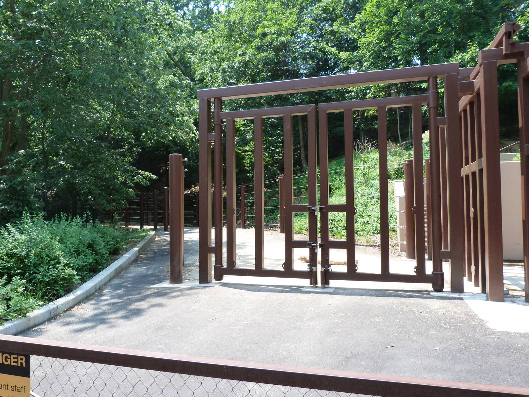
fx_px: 382
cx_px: 264
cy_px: 198
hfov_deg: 69.4
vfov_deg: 54.9
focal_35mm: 25
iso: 125
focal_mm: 4.5
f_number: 4
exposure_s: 1/160
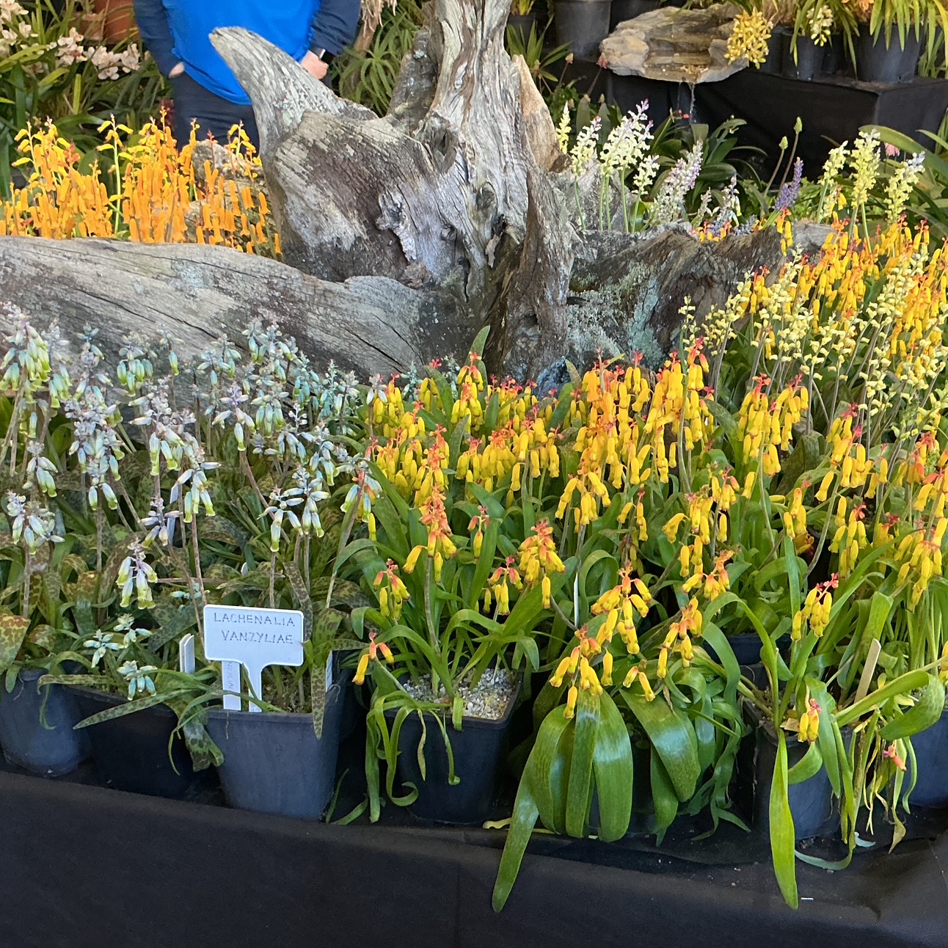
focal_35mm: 40
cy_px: 431
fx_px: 1239
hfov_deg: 41.6
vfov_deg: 41.8
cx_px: 583
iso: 125
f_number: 1.8
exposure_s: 1/60
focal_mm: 3
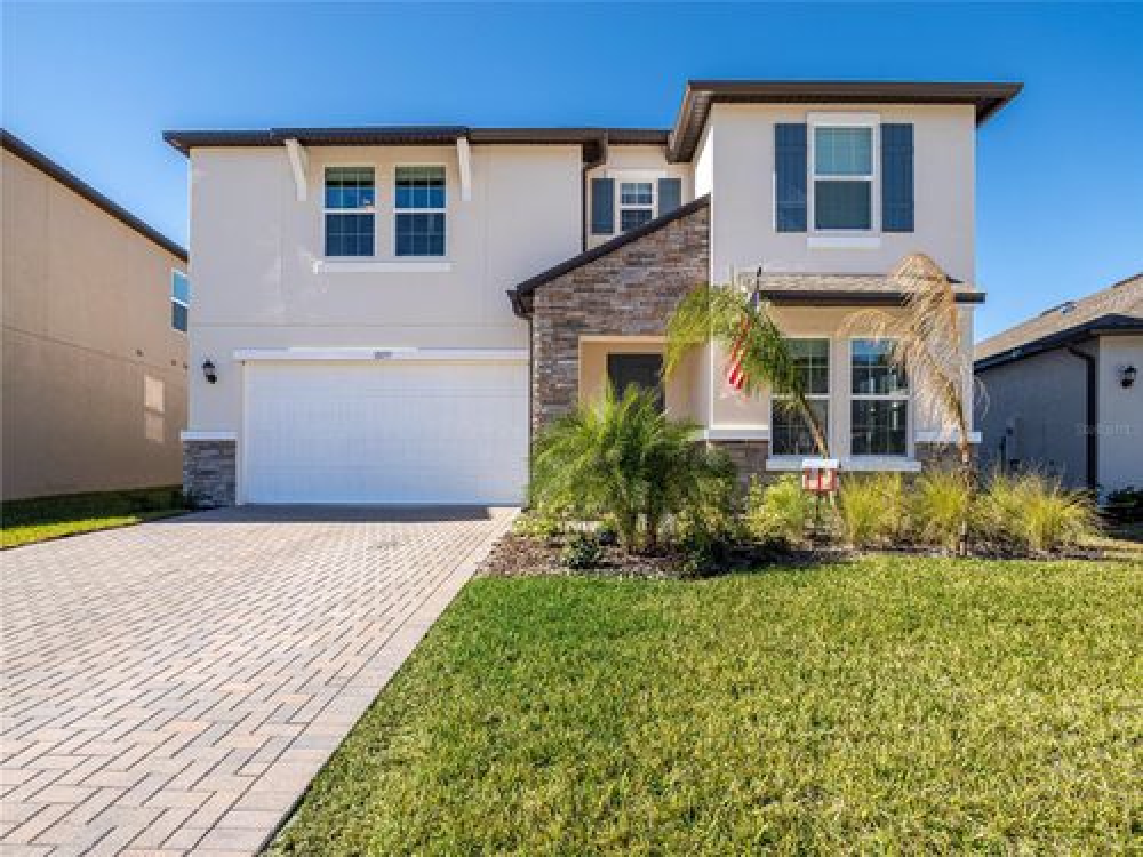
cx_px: 572
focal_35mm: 18
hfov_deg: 87.8
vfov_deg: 71.6
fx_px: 594
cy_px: 428
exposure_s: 1/1250
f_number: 6.3
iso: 100
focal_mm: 9
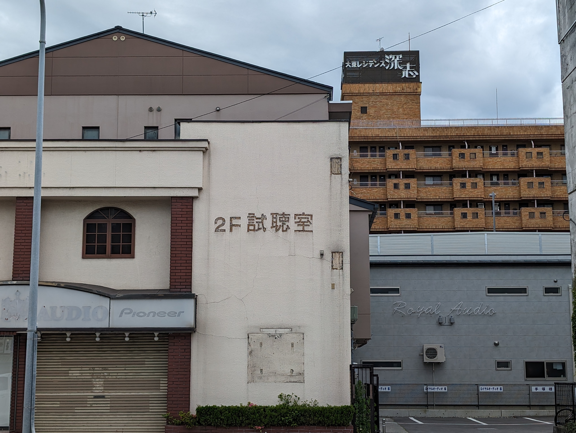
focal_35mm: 49
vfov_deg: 29.7
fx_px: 816
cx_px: 288
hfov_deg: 38.9
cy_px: 216
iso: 21
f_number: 1.68
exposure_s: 1/2160
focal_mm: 6.9
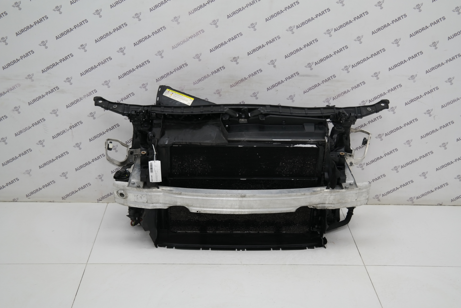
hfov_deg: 39.6
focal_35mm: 50
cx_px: 230
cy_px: 154
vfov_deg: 27.0
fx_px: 640
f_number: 4.5
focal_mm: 33
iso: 200
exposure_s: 1/60
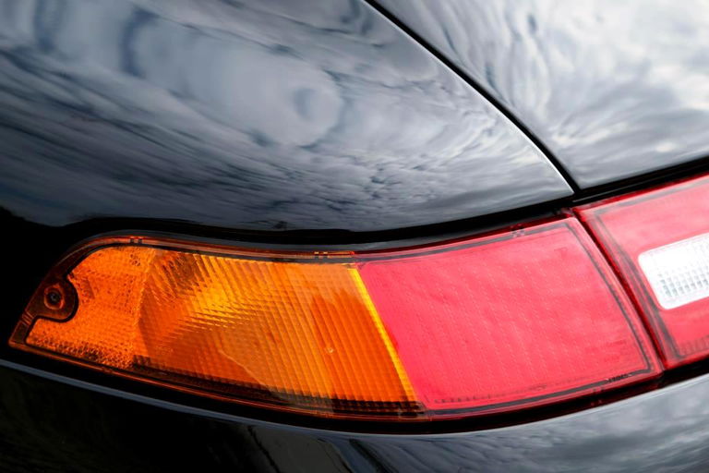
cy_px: 236
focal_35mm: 76
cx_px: 354
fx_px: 1497
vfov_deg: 17.9
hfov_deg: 26.7
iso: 200
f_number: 5.6
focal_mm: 50.5
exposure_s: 1/250
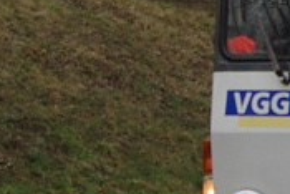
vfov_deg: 5.1
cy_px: -82
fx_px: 2161
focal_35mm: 268
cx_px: 532
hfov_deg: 7.4
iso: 400
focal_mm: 26
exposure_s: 1/160
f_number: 5.6
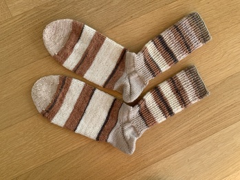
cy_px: 90
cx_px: 120
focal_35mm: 29
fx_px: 201
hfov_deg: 61.6
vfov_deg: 48.3
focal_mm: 3
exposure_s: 1/122
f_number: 1.8
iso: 20
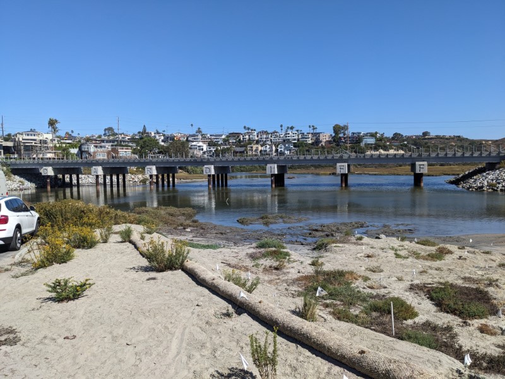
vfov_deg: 51.4
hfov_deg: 65.3
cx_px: 252
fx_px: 394
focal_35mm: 27
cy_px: 190
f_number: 1.73
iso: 58
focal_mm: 4.38
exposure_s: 1/3344
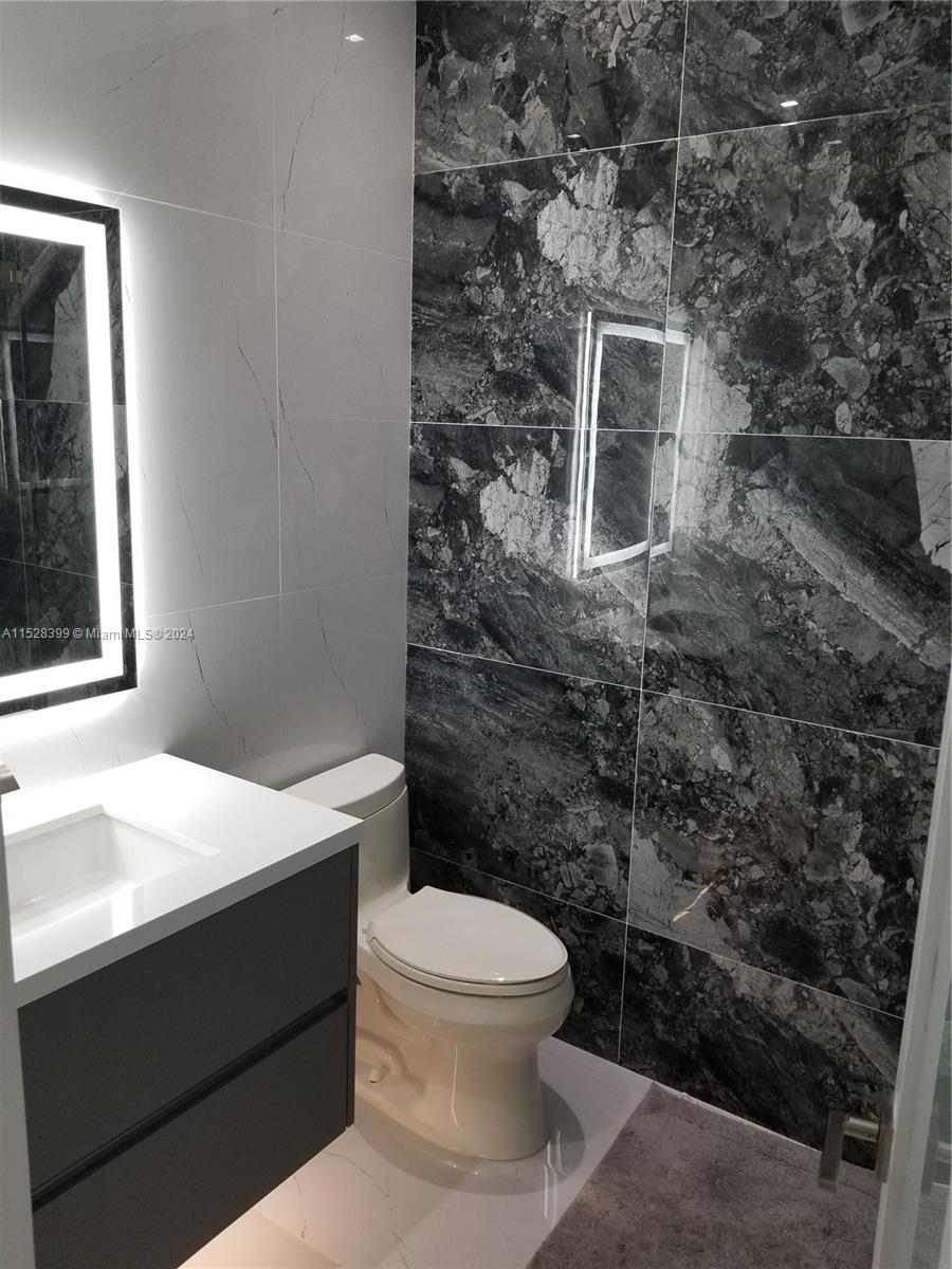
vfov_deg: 67.3
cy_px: 634
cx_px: 476
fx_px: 953
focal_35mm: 26
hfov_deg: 53.1
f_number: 1.7
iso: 100
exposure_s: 1/60
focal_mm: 4.25
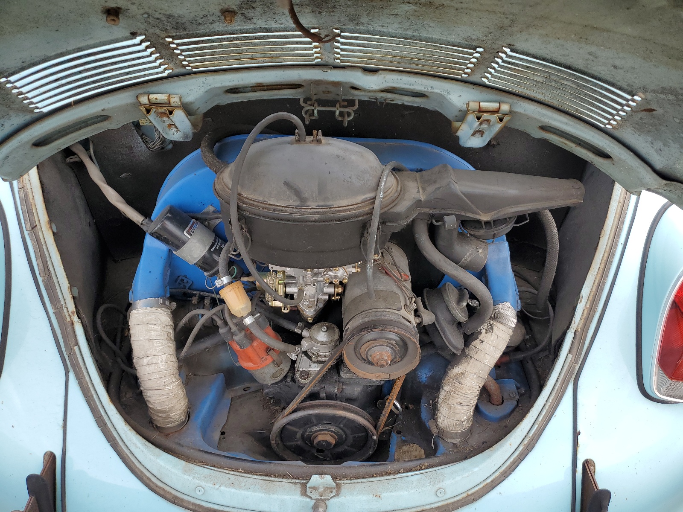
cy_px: 256
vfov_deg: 53.1
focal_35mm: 26
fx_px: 513
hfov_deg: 67.3
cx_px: 342
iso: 50
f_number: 1.5
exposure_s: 1/625
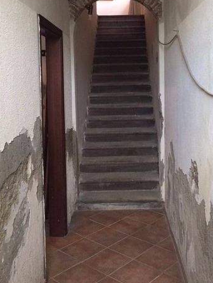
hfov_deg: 35.0
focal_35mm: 41
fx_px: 336
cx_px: 127
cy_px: 91
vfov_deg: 45.0
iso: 250
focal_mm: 4.15
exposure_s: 1/33
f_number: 2.2
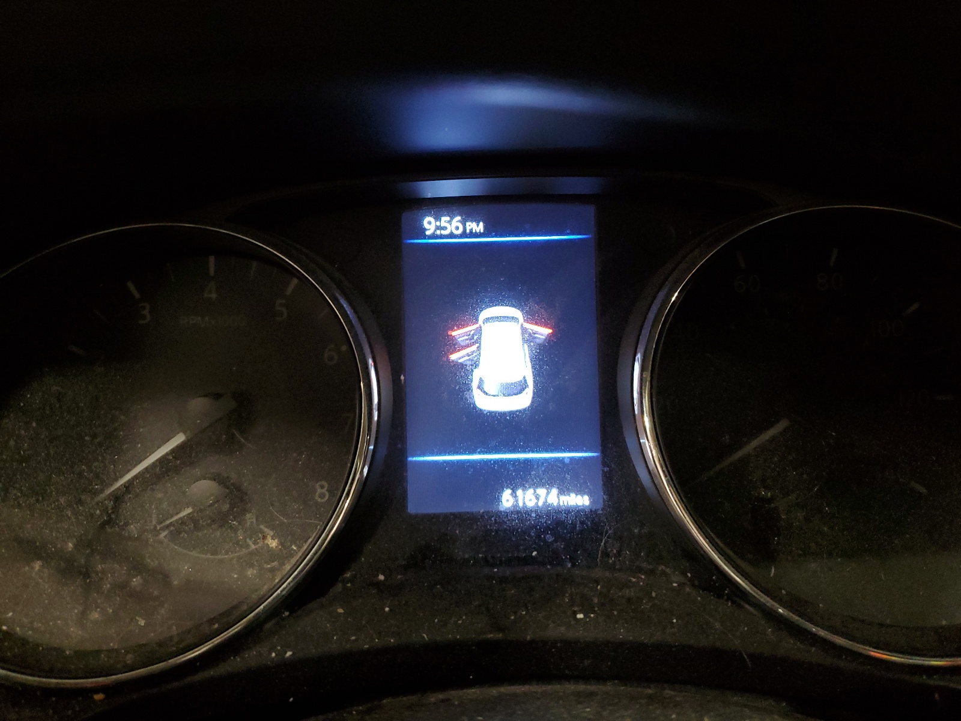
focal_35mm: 26
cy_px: 360
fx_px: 722
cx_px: 480
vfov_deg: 53.1
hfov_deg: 67.3
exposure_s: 1/17
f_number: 1.5
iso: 296
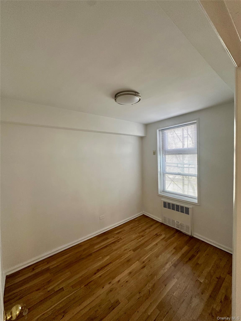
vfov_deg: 102.1
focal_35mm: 14
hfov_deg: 85.7
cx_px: 120
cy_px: 160
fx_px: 130
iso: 250
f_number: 2.2
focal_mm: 2.22
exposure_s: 1/60
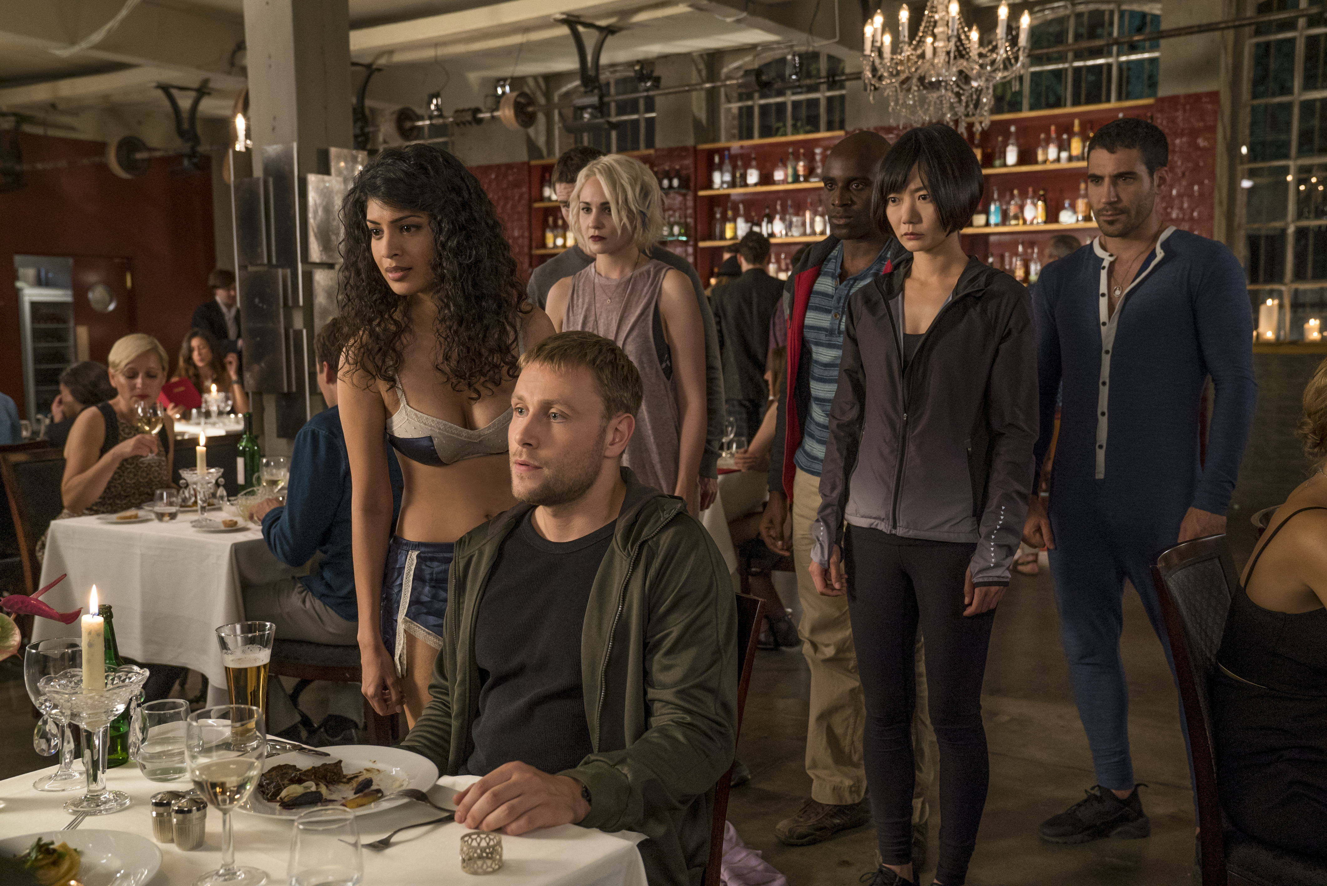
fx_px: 1328
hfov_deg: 53.1
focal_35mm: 36
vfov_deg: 36.9
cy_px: 443
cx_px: 664
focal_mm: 36
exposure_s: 1/100
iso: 3200
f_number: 4.5
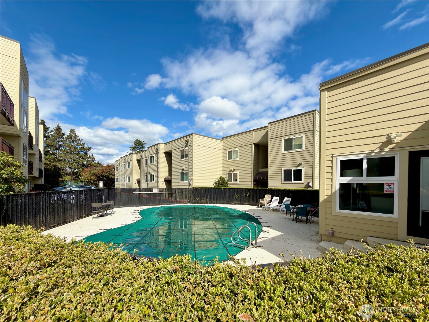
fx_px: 174
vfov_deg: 85.7
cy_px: 161
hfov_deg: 102.1
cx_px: 214
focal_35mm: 14
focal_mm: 2.22
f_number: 2.2
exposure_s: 1/812
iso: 16
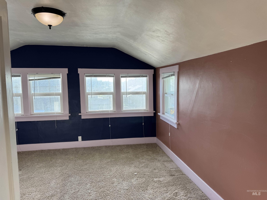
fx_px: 185
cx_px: 134
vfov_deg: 56.8
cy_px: 100
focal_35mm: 24
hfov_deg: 71.6
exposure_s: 1/167
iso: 80
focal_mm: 6.76
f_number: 1.78
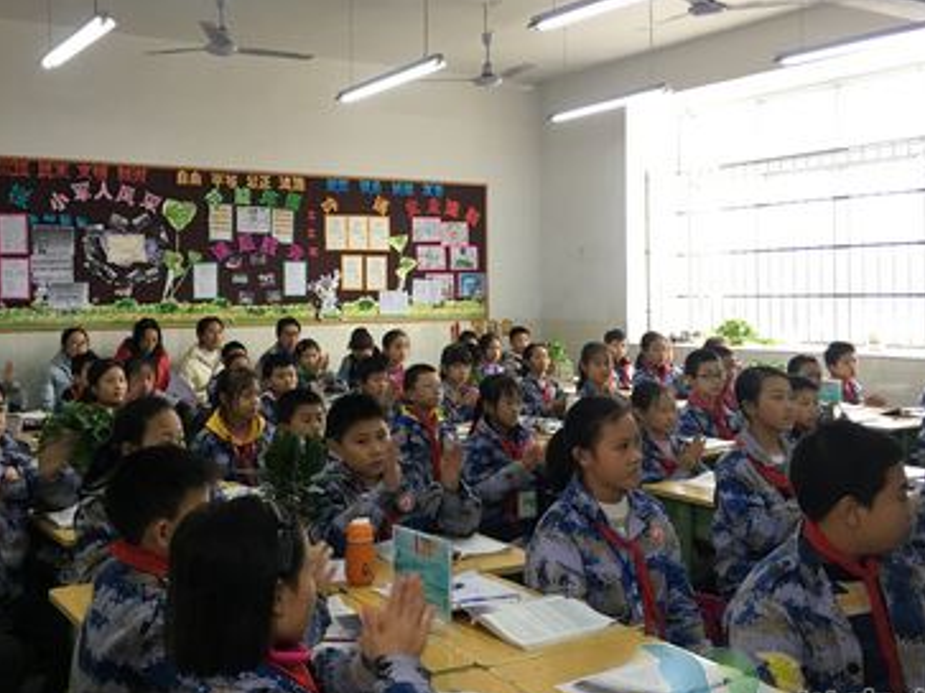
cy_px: 307
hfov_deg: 46.7
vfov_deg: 35.9
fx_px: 1069
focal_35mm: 40
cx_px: 405
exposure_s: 1/33
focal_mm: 4.15
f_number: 2.2
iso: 125
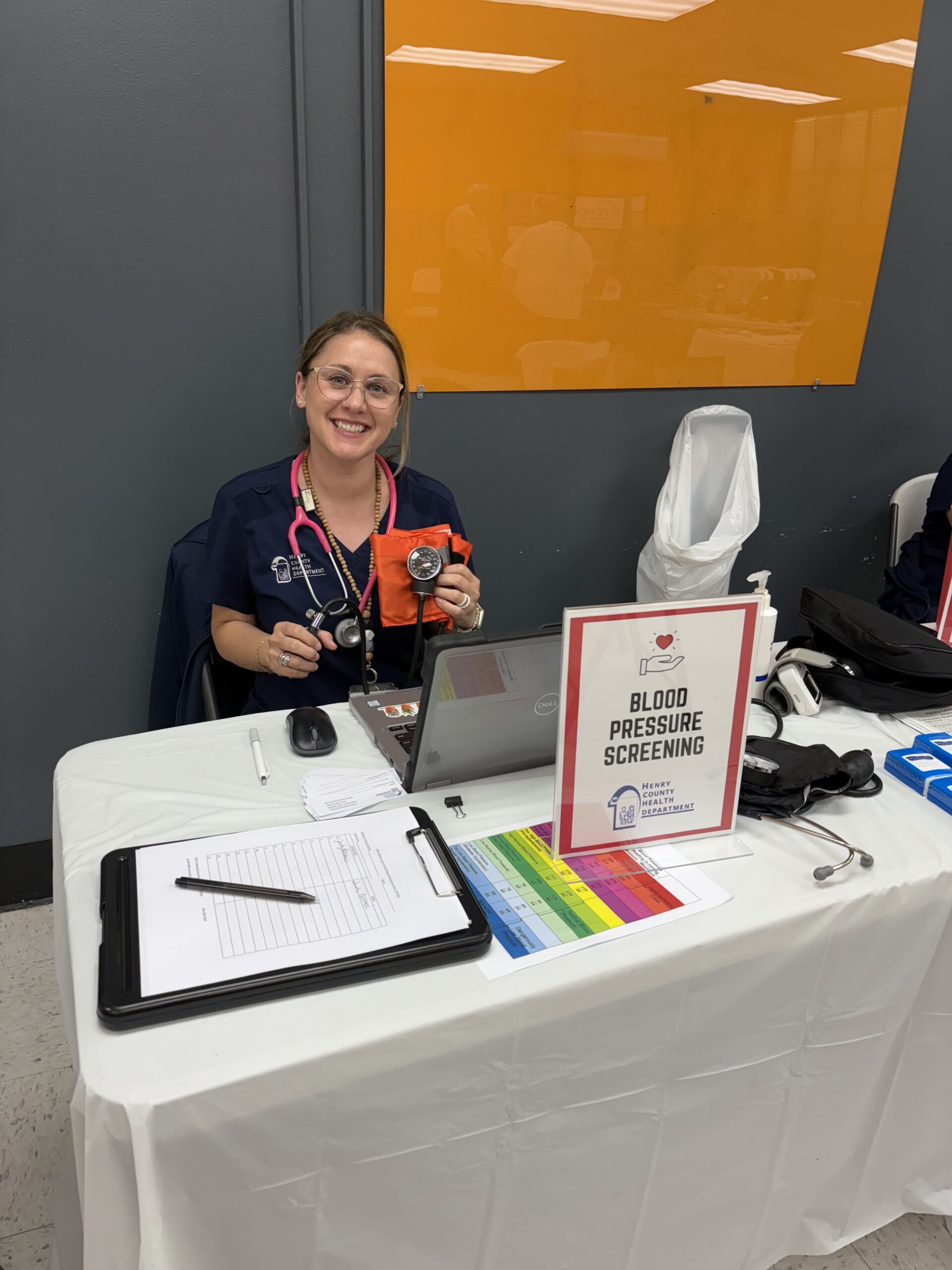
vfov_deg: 67.3
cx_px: 476
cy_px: 635
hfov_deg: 53.1
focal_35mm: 26
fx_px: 953
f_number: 1.6
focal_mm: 5.96
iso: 80
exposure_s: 1/120
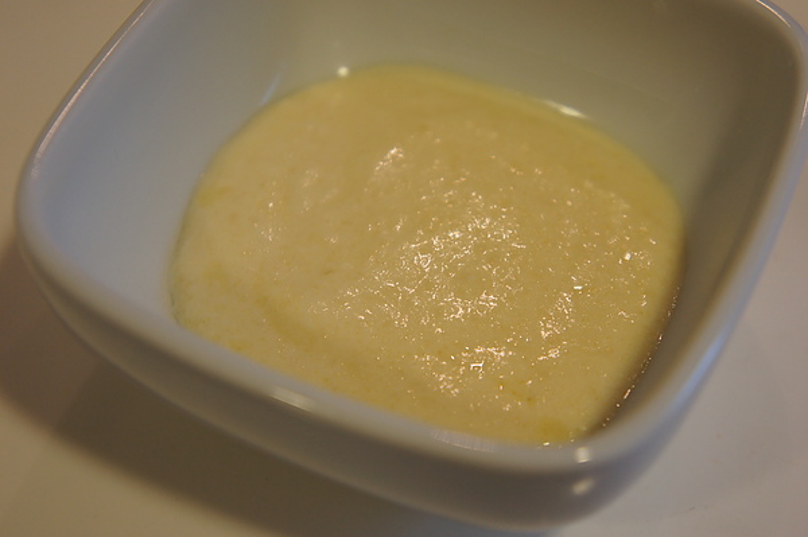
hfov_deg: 30.5
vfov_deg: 20.6
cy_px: 268
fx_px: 1480
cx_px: 404
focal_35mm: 66
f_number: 5
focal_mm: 44
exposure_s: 1/80
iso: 500
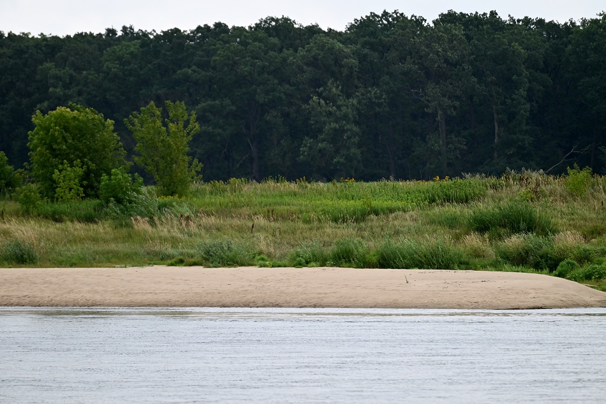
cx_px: 303
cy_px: 202
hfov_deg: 7.9
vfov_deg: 5.3
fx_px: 4378
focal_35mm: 260
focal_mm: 260
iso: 400
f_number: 5.6
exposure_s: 1/400
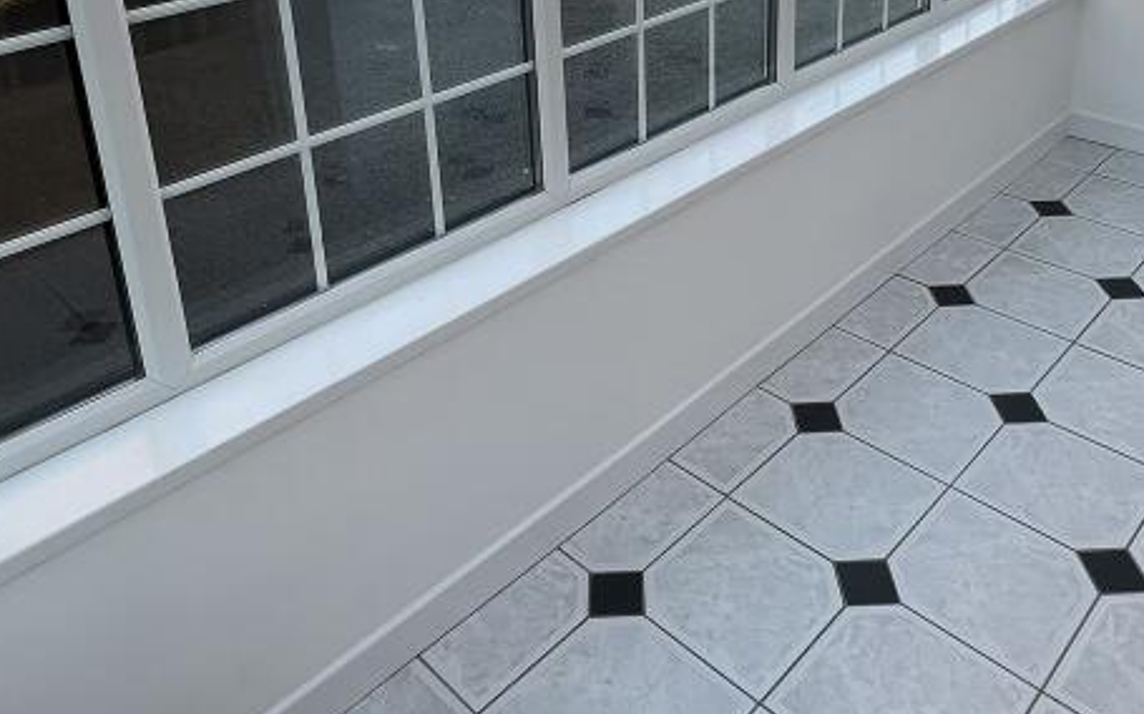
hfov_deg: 61.1
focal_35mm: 31
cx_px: 629
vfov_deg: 37.3
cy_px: 40
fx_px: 966
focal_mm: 1.57
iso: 32
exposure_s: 1/132
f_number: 1.8
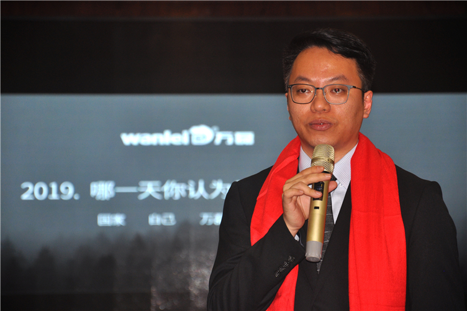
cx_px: 234
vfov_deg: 8.7
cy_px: 156
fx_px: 2041
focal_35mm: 158
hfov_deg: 13.1
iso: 400
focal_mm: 105
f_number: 5.6
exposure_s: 1/60
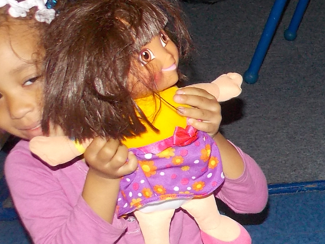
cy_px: 186
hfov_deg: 18.1
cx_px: 504
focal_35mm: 95
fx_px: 892
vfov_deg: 15.5
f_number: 3.2
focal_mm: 4.8
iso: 200
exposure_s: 1/30
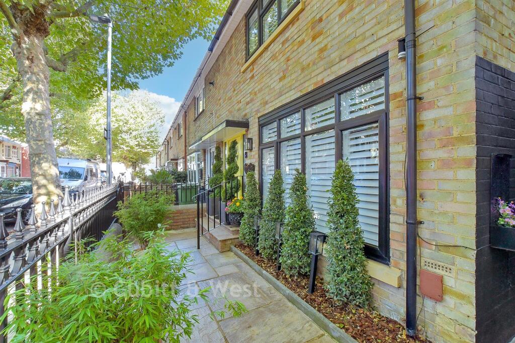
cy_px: 172
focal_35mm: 15
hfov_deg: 100.4
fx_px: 215
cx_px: 258
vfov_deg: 77.3
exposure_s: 1/40
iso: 400
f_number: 8
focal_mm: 10
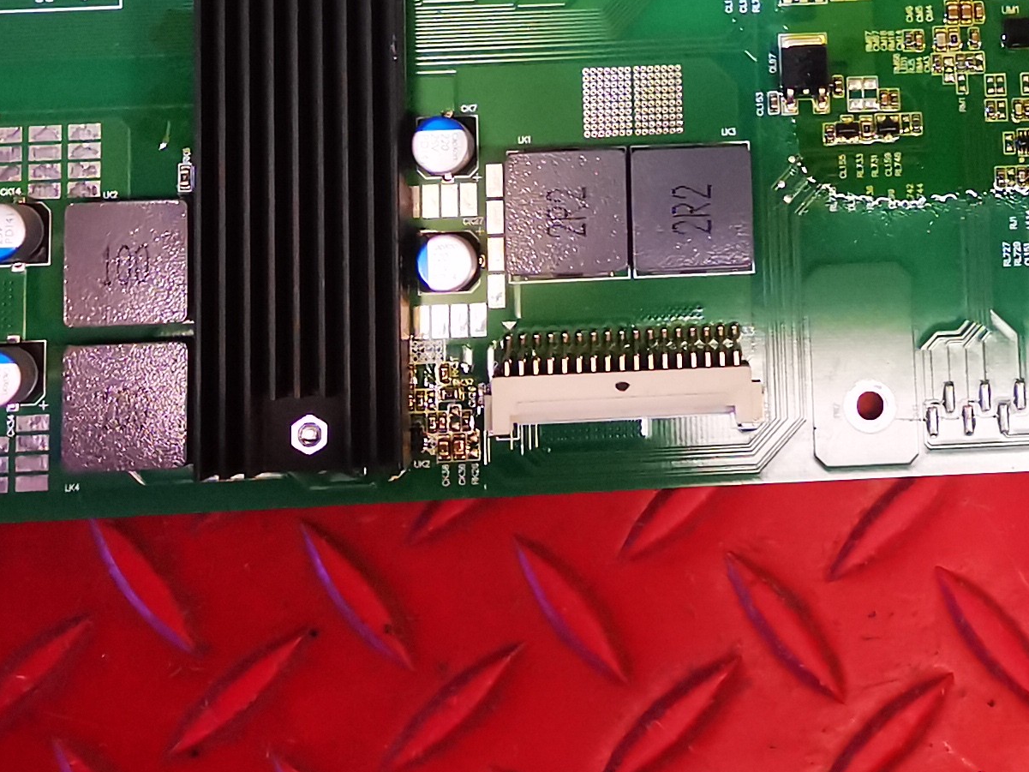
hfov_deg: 23.5
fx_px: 2438
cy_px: -189
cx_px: 793
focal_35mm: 82
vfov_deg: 17.1
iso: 1000
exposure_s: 1/25
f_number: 1.8
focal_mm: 5.58
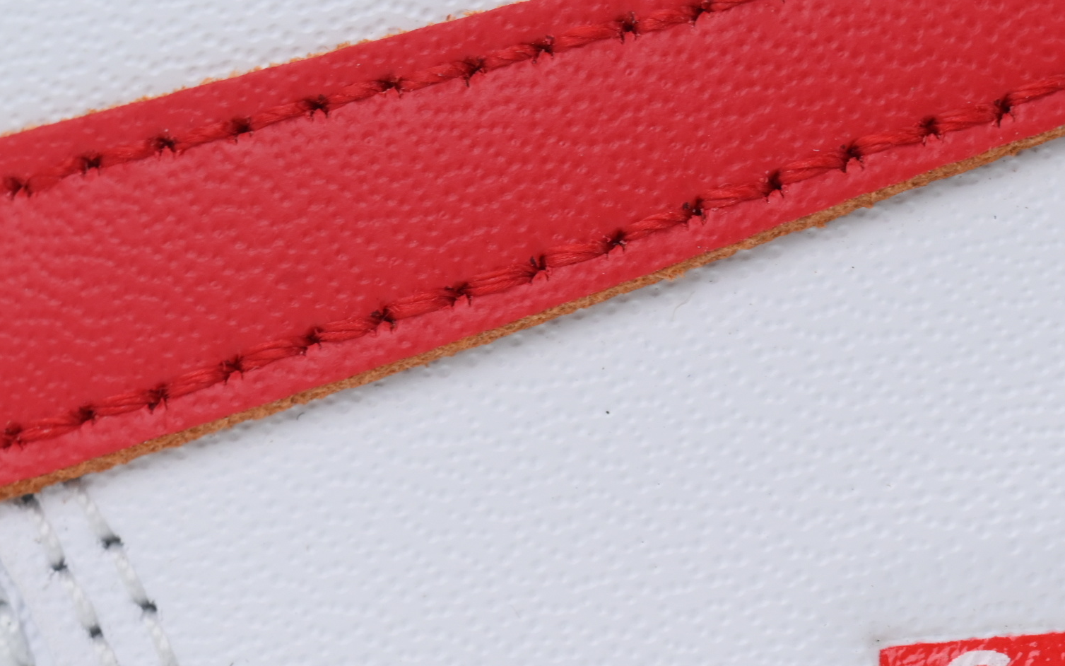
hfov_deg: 7.4
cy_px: 699
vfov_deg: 4.6
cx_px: 719
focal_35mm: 282
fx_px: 8185
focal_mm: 101
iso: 400
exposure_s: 1/100
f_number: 13
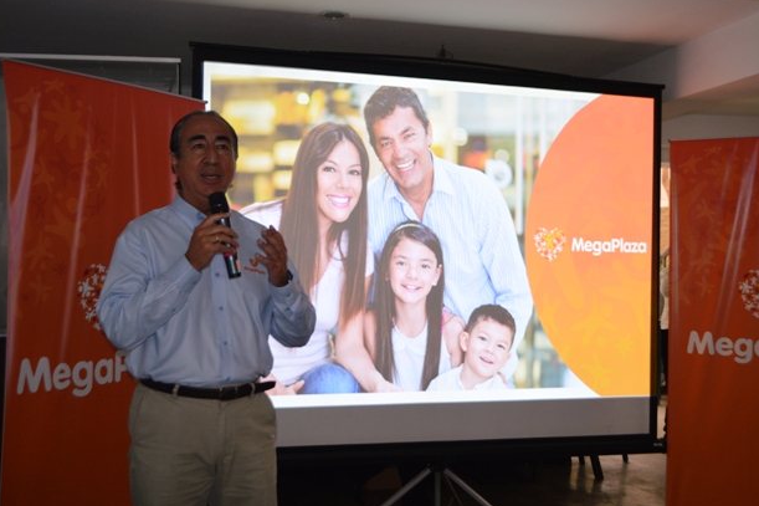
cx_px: 384
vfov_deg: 30.5
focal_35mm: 44
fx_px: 927
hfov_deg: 44.5
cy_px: 260
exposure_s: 1/60
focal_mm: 28
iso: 450
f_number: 4.5
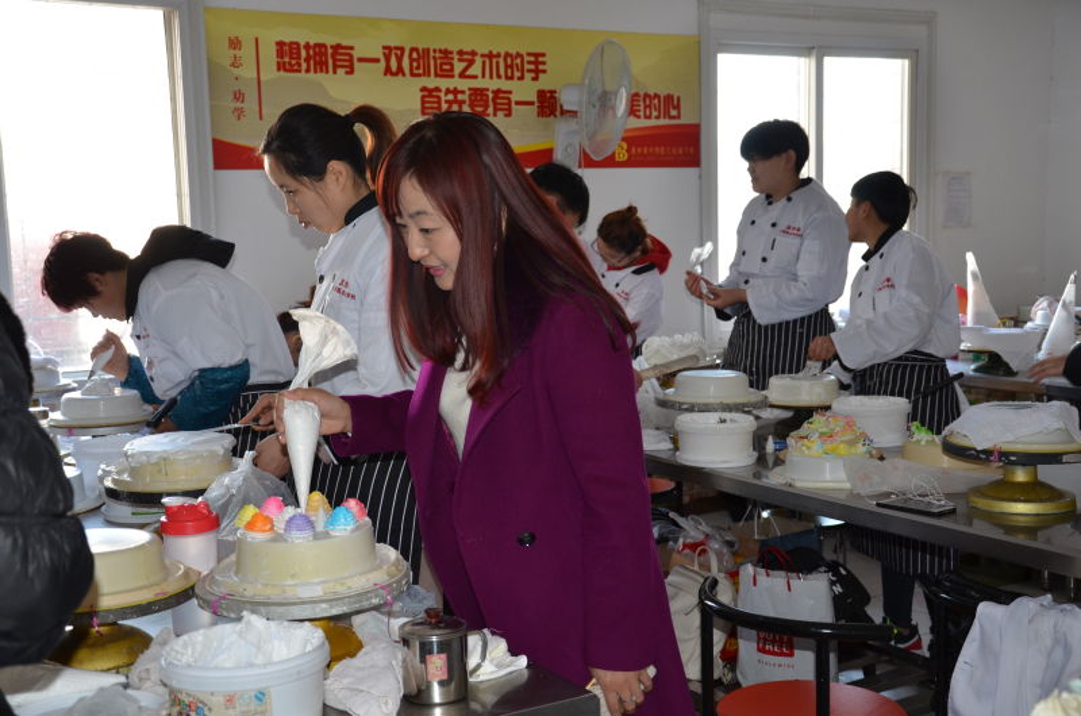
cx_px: 540
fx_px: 1349
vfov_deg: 29.7
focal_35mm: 45
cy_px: 358
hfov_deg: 43.7
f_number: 4.2
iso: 400
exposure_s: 1/60
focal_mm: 30
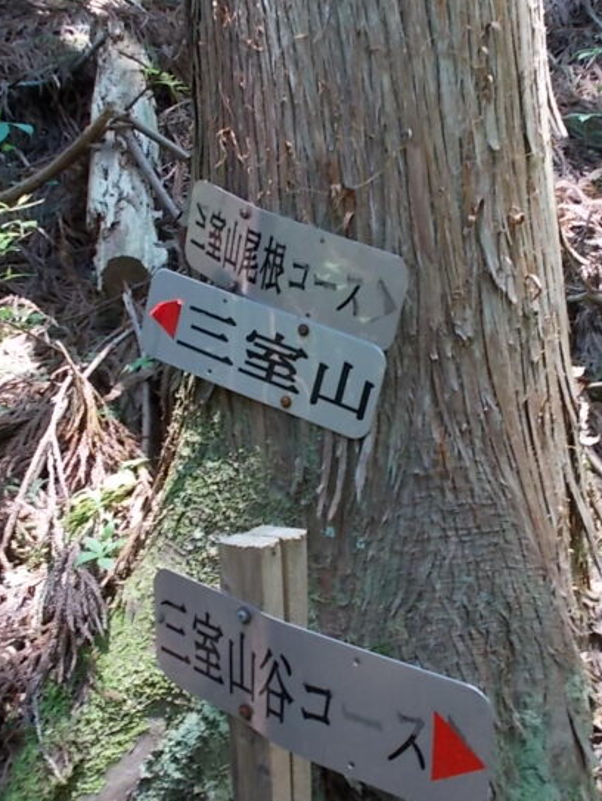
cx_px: 308
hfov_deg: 29.7
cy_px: 445
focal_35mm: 49
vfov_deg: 38.8
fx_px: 1135
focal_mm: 4.6
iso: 125
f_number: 3.2
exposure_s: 1/25
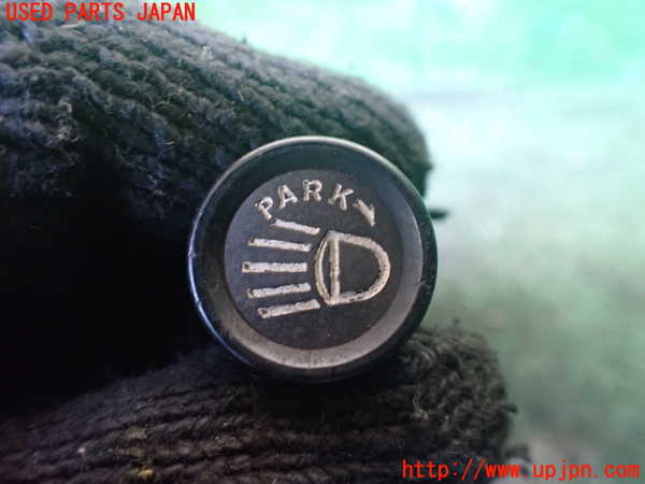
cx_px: 322
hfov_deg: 60.0
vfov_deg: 46.8
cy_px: 242
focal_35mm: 30
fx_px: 559
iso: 1250
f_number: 2.3
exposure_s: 1/30
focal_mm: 5.4
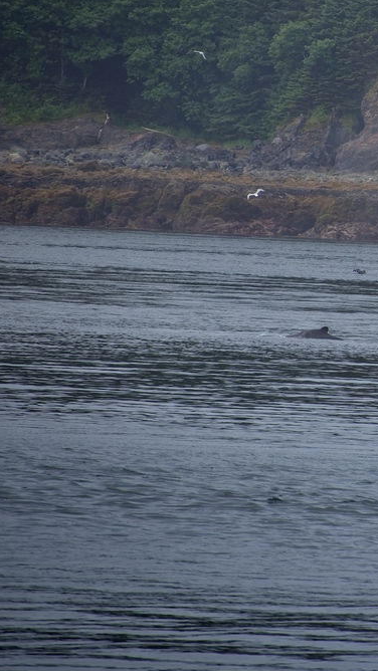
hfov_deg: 2.0
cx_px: 593
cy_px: 249
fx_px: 10721
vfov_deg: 3.6
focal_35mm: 602
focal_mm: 300
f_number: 5.6
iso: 180
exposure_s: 1/640
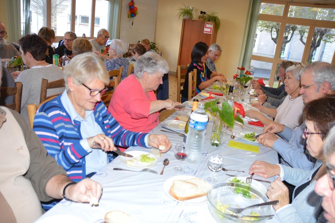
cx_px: 168
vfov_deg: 47.9
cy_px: 112
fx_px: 251
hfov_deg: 67.4
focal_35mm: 27
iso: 400
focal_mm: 18
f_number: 4
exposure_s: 1/60
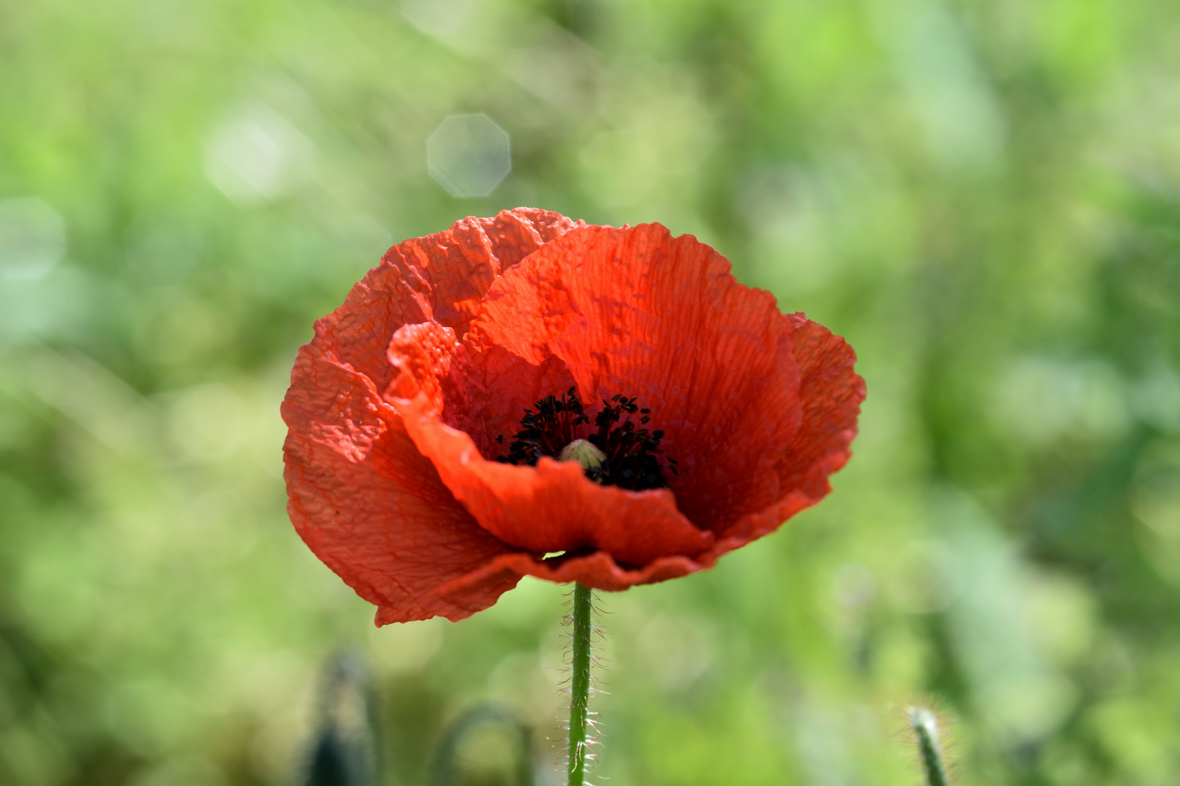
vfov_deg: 8.7
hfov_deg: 13.0
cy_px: 393
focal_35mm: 158
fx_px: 5162
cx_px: 590
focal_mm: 105
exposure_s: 1/125
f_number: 5.6
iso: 100
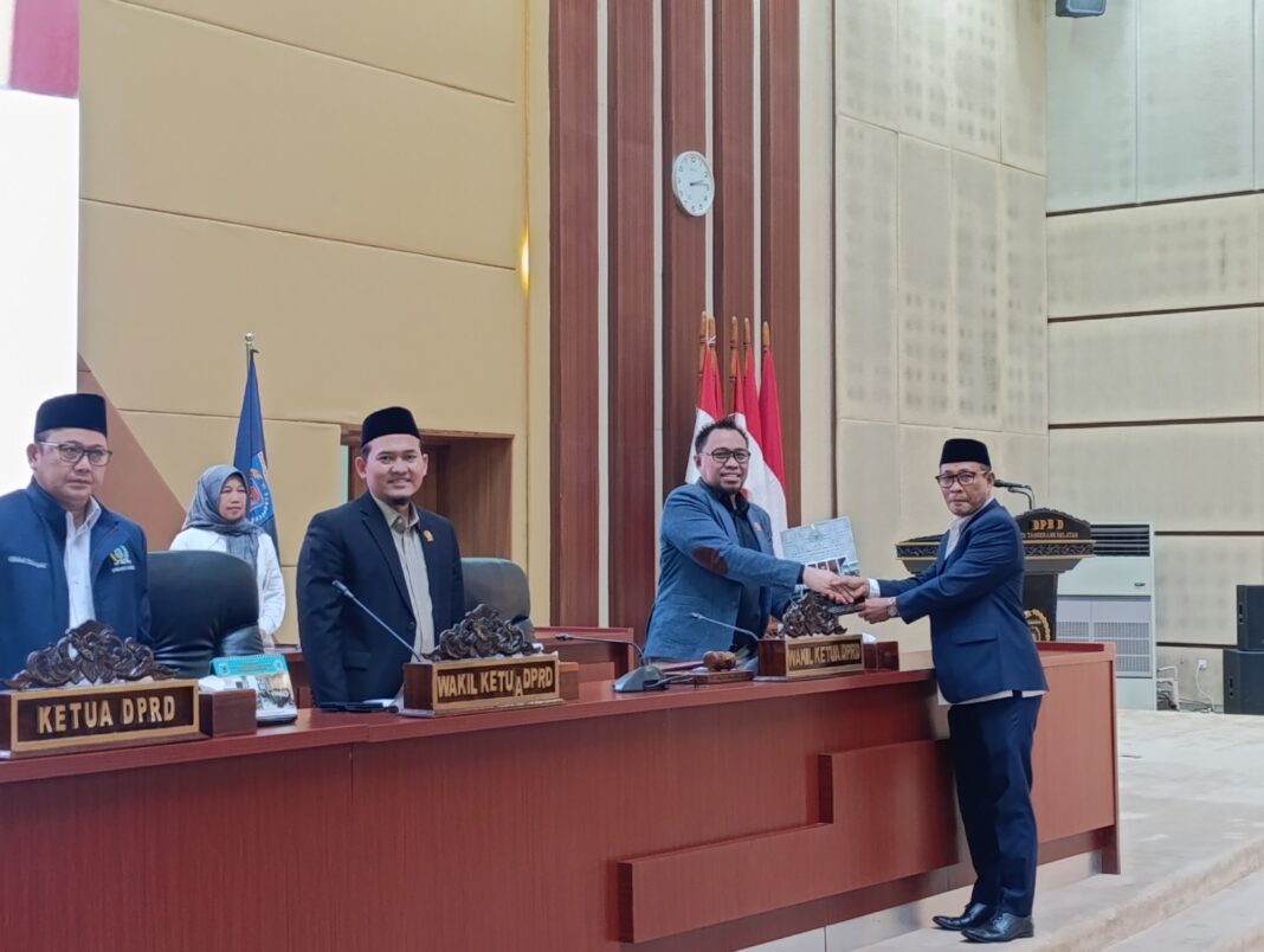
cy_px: 476
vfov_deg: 59.0
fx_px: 841
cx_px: 632
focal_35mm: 23
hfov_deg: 73.9
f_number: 1.6
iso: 1250
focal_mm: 6.14
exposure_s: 1/25
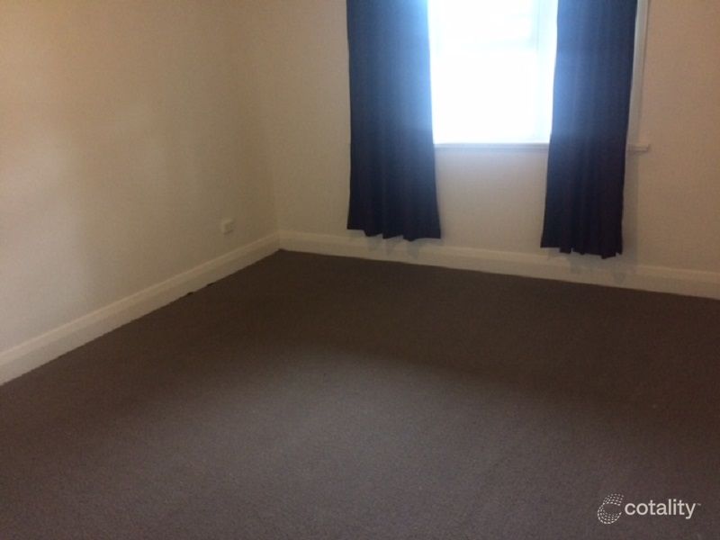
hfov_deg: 61.7
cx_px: 360
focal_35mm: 29
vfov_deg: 48.2
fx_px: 603
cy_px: 270
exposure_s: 1/25
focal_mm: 4.15
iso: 320
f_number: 2.2
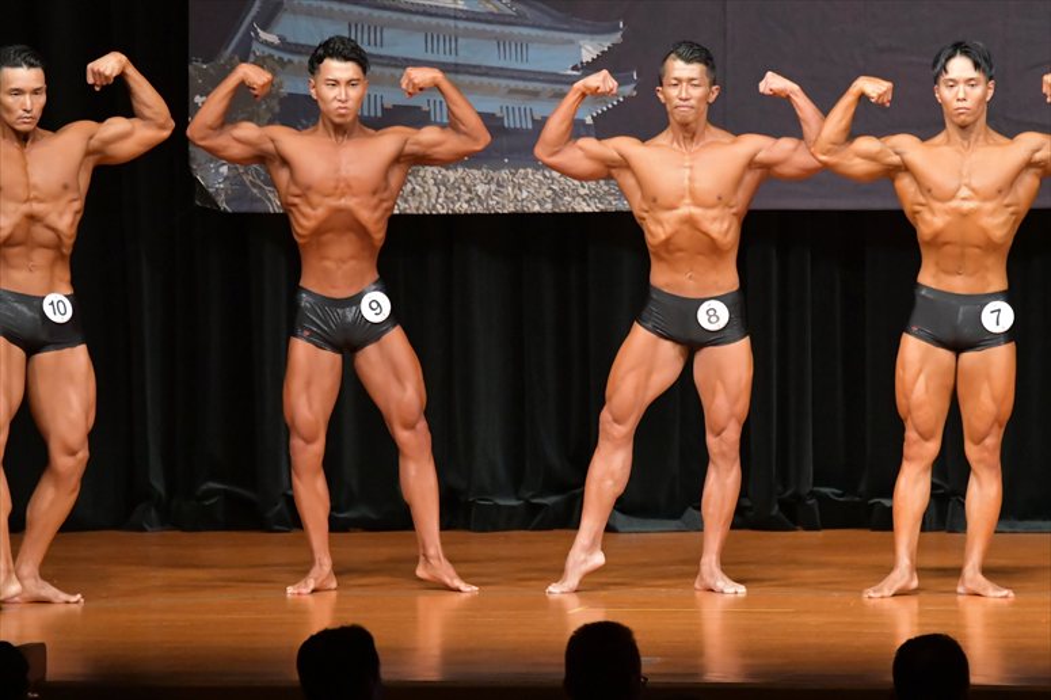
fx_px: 7879
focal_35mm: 270
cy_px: 350
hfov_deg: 7.6
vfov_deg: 5.1
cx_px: 526
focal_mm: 180
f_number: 5.6
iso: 8000
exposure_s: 1/400
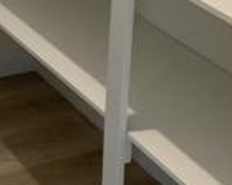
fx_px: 886
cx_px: 65
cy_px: -56
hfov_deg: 14.9
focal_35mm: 129
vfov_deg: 11.6
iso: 125
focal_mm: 3
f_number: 1.8
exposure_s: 1/60
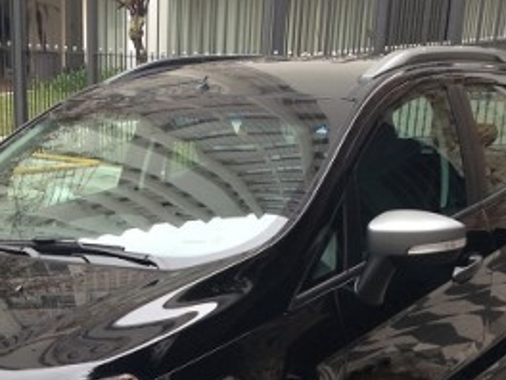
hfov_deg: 25.7
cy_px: 372
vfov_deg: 19.1
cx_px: 138
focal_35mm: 75
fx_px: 1096
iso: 64
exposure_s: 1/60
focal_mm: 4.13
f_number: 2.4
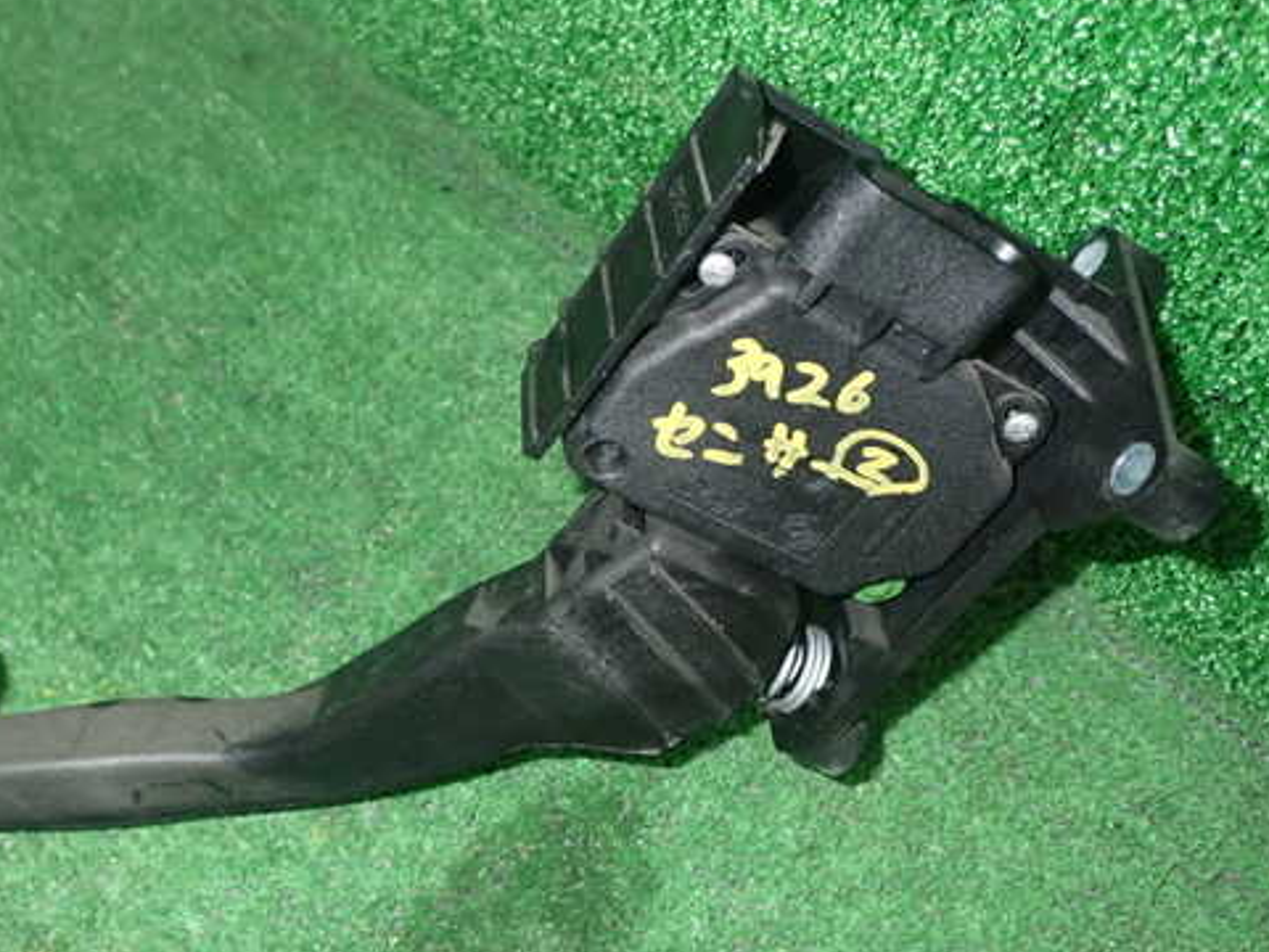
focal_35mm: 40
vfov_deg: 35.9
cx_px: 553
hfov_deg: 46.7
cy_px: 510
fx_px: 1466
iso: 800
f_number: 7.1
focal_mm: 5.79
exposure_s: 1/30
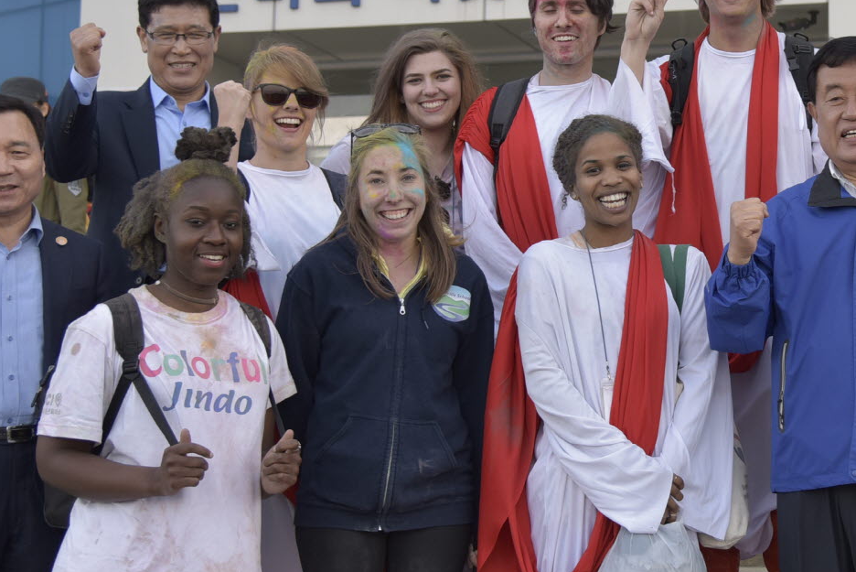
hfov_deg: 23.1
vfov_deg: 15.9
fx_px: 2046
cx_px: 754
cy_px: 209
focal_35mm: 86
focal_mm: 35
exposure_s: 1/250
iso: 220
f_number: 4
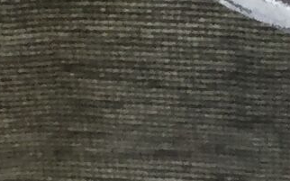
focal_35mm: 312
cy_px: 771
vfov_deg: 3.9
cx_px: -118
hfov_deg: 6.7
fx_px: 2465
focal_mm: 4.15
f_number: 2.2
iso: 125
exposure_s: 1/33
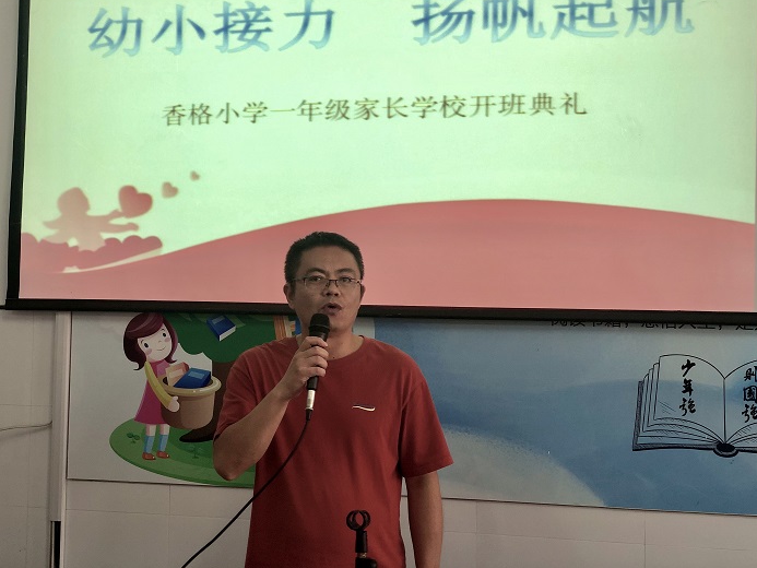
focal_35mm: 60
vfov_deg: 24.4
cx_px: 385
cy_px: 242
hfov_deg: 32.2
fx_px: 1312
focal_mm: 6
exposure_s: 1/50
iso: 32
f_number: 2.4
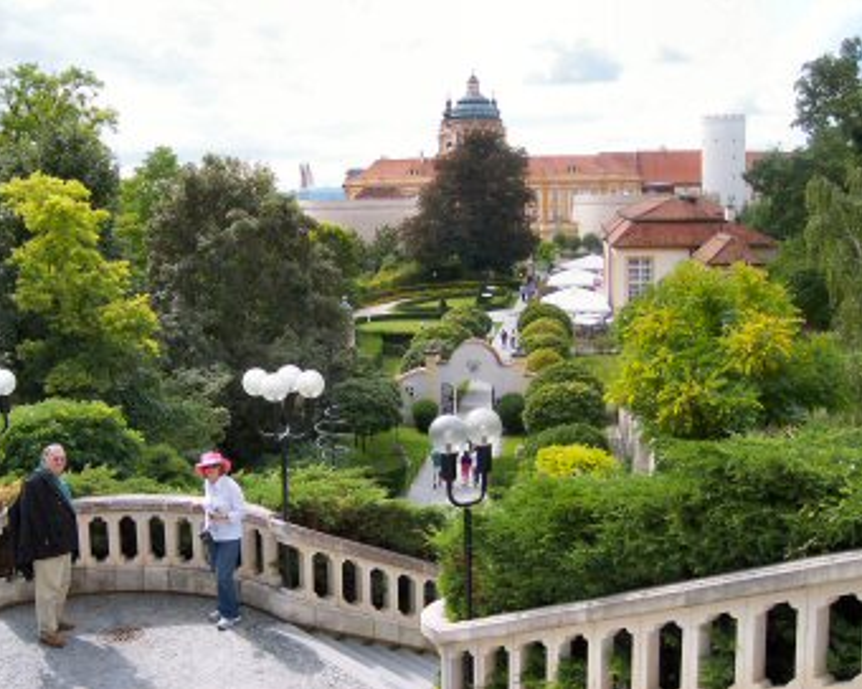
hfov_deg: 45.8
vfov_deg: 37.3
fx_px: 1020
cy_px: 346
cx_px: 399
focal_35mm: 40
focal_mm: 8
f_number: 2.8
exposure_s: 1/700
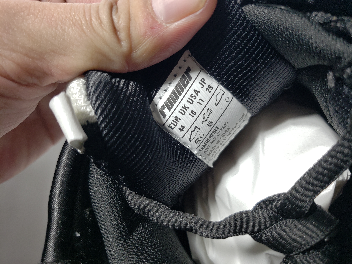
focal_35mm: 26
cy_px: 132
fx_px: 264
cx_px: 176
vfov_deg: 53.1
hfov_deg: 67.3
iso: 50
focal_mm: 4.3
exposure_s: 1/221
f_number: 1.5
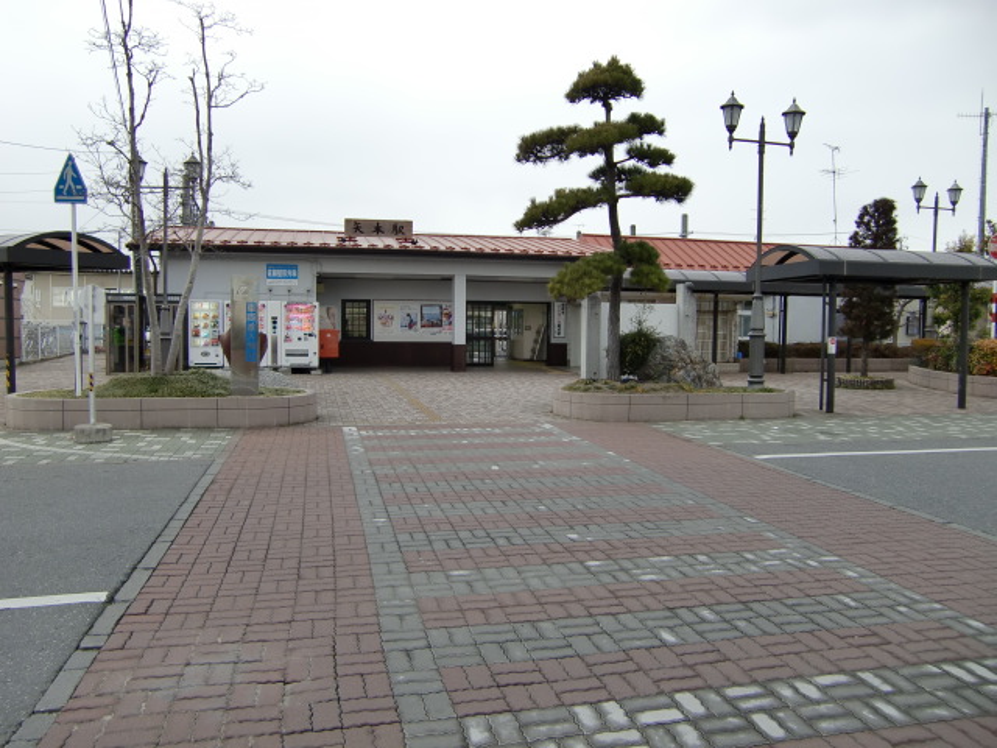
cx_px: 498
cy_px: 374
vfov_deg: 49.7
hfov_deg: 63.4
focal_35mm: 28
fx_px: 806
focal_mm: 4.9
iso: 64
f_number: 2.6
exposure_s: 1/200
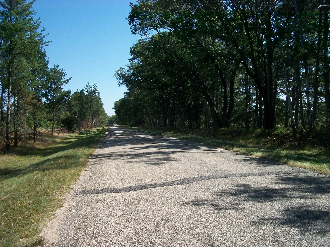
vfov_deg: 44.2
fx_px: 305
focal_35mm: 32
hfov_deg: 56.8
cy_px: 124
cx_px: 165
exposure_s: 1/250
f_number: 5.5
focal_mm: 5.7
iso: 80
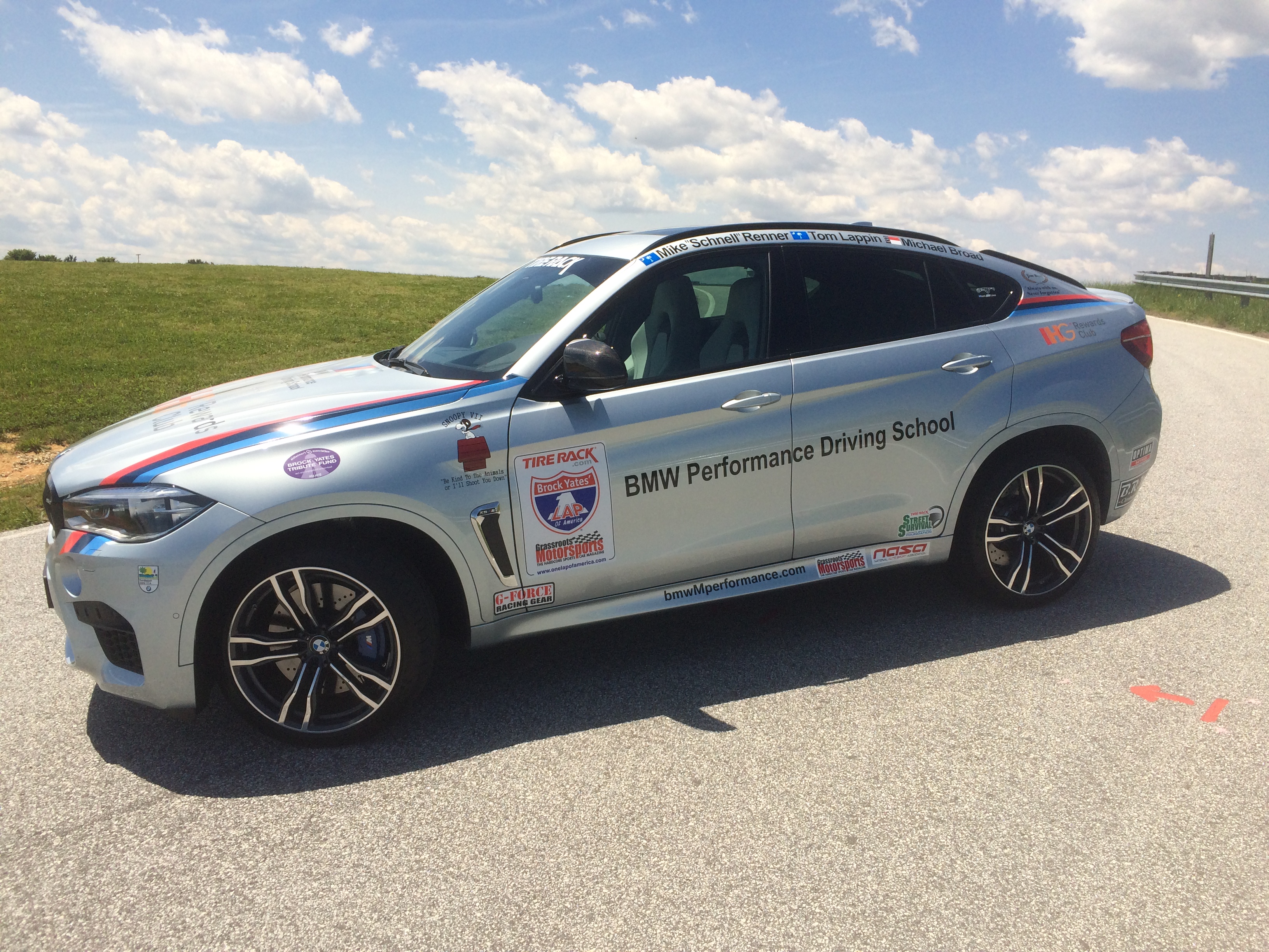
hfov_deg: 61.7
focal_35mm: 29
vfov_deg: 48.2
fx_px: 1063
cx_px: 634
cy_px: 476
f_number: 2.2
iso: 40
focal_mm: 4.15
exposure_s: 1/3165
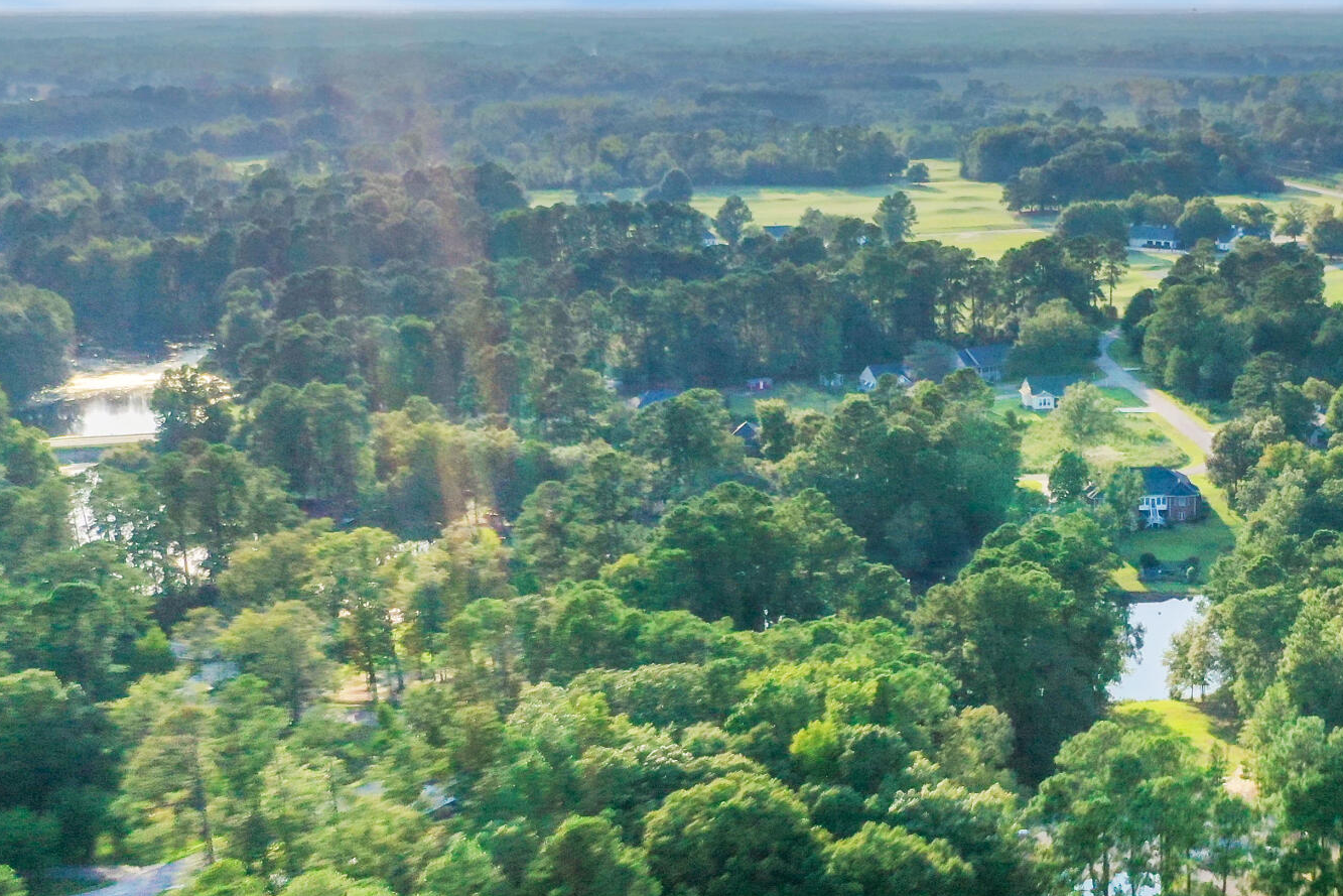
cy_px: 584
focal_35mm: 63
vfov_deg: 21.5
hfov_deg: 30.6
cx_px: 1191
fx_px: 2350
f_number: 6.3
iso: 100
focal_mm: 10.26
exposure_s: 1/640
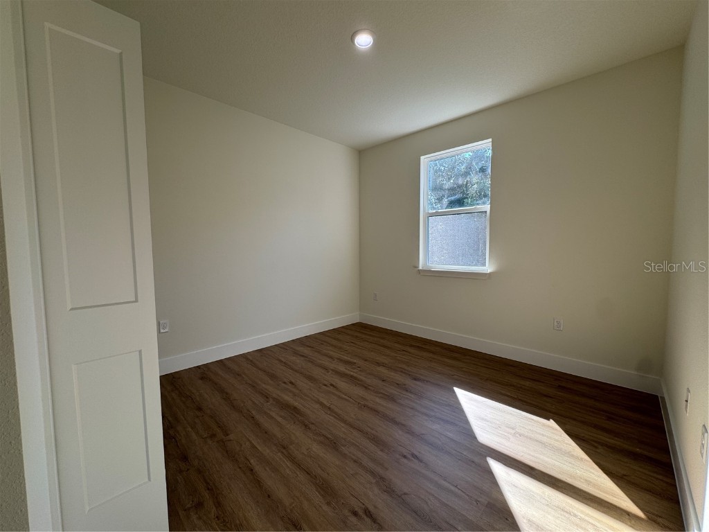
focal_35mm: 14
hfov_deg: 102.1
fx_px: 287
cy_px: 266
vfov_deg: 85.7
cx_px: 354
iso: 40
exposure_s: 1/125
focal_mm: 2.22
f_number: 2.2
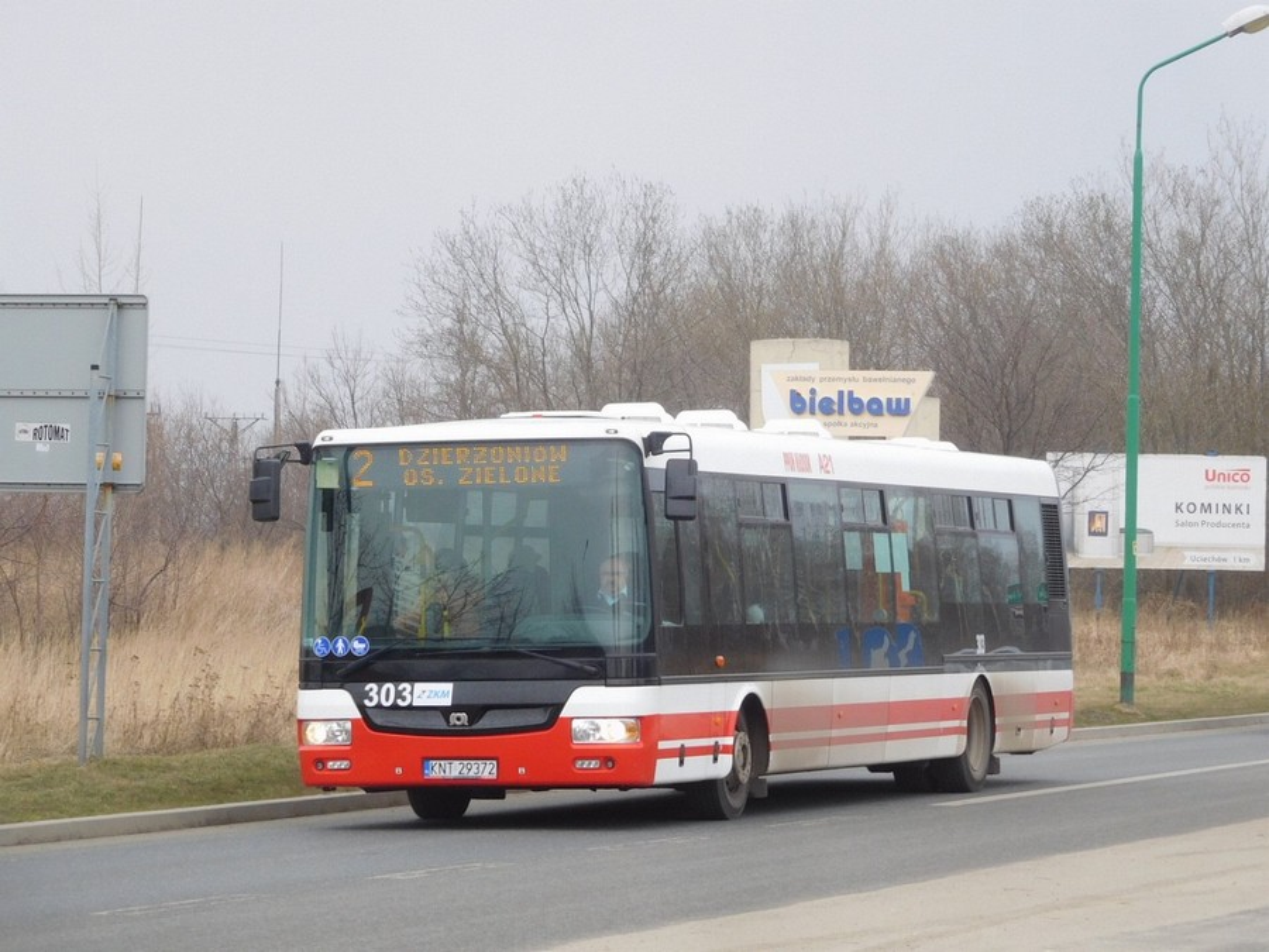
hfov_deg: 14.1
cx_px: 634
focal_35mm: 140
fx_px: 5132
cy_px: 476
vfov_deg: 10.6
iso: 140
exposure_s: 1/250
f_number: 5.1
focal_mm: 25
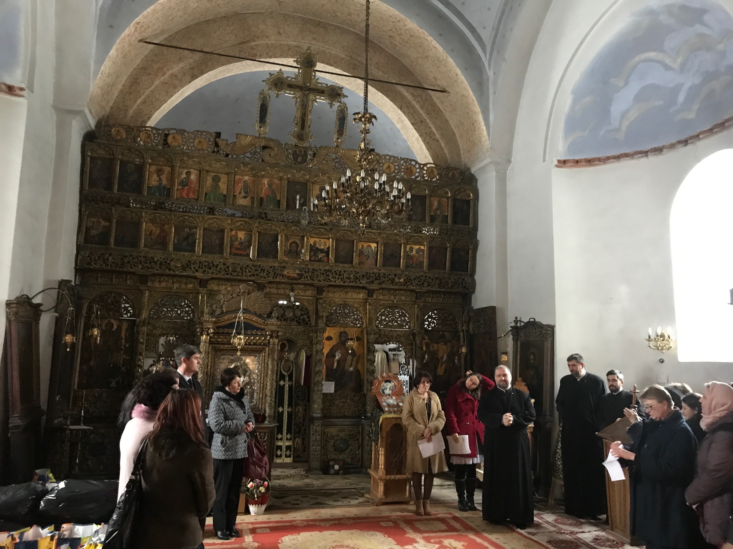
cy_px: 274
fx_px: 593
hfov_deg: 63.4
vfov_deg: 49.7
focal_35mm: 28
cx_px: 366
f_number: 1.8
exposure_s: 1/4
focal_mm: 3.99
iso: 100
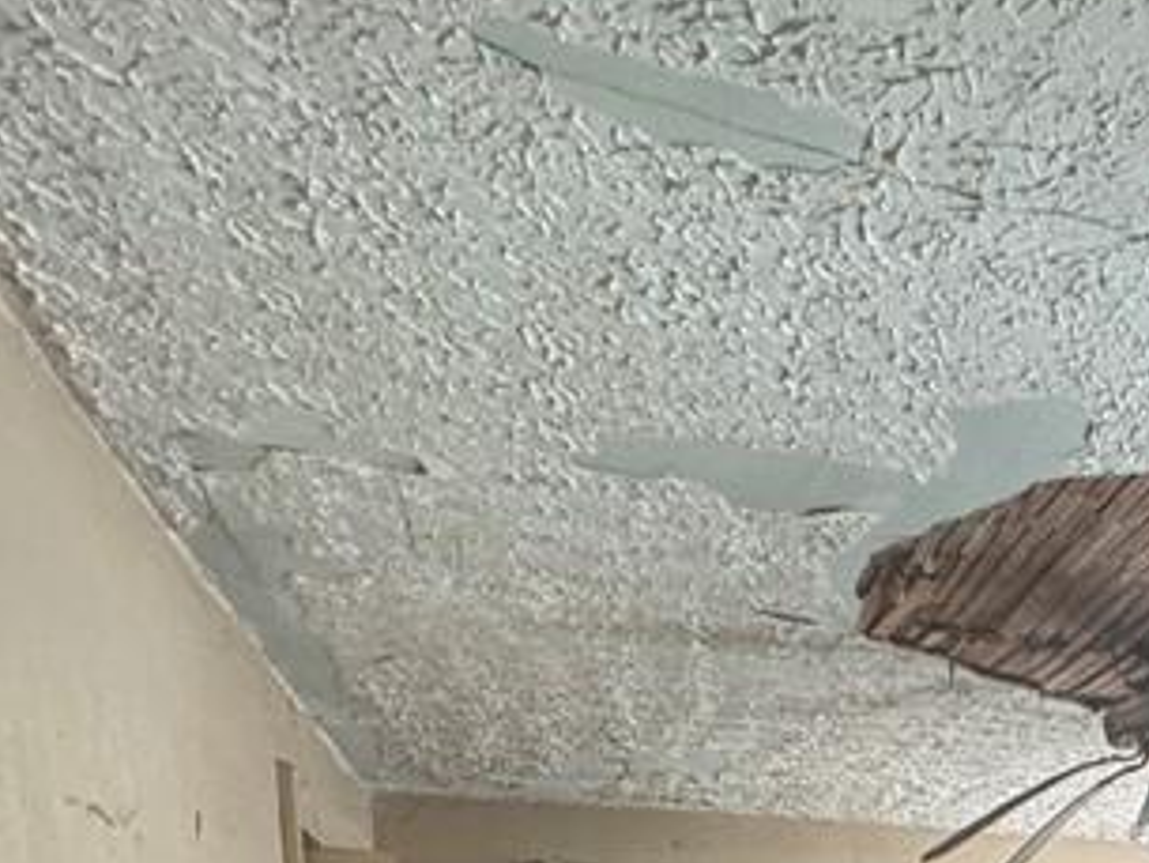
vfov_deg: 23.5
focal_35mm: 47
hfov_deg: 34.8
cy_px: 1353
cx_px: 1262
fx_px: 1561
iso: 400
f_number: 2.2
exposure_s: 1/60
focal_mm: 2.22
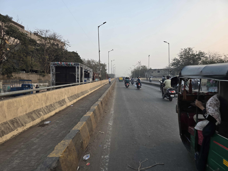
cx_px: 114
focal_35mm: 23
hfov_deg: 73.9
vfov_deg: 58.9
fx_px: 151
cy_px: 86
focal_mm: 6.3
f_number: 1.7
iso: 40
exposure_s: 1/180
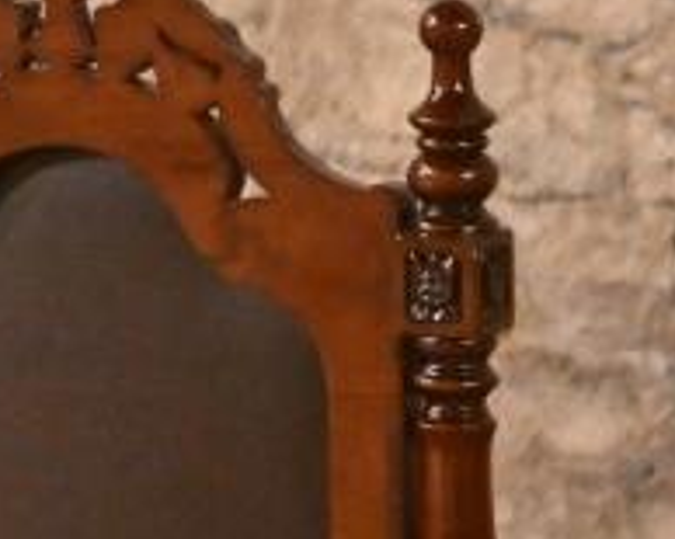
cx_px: -1044
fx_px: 27435
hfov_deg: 1.4
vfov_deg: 1.1
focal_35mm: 1374
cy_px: -216
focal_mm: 185
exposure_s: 1/400
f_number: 2.8
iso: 1600
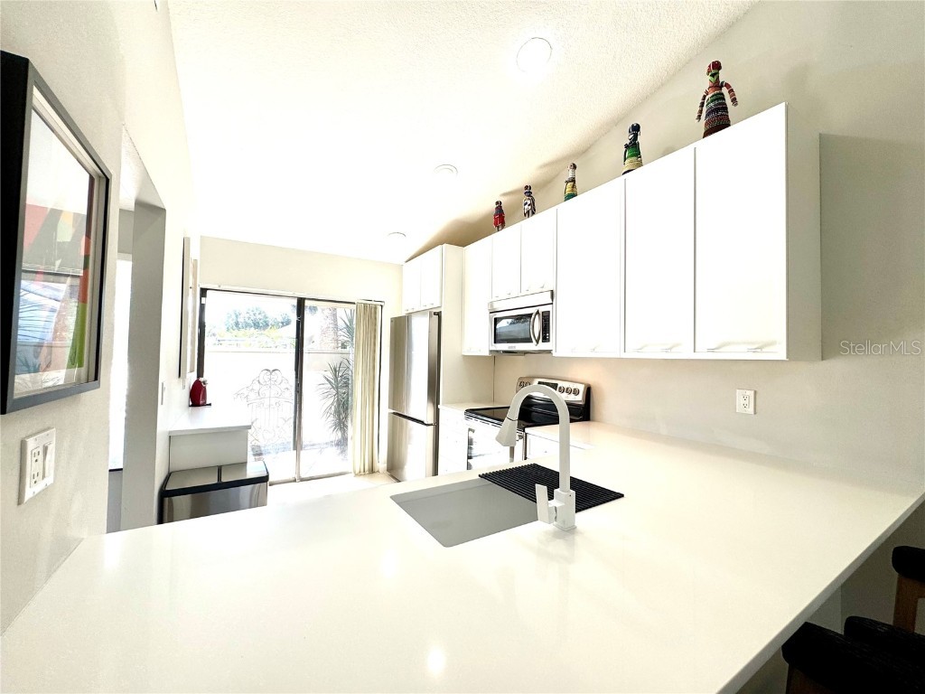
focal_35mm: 14
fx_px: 374
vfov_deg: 85.7
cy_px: 347
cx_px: 462
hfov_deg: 102.1
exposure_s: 1/241
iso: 40
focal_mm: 2.22
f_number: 2.2
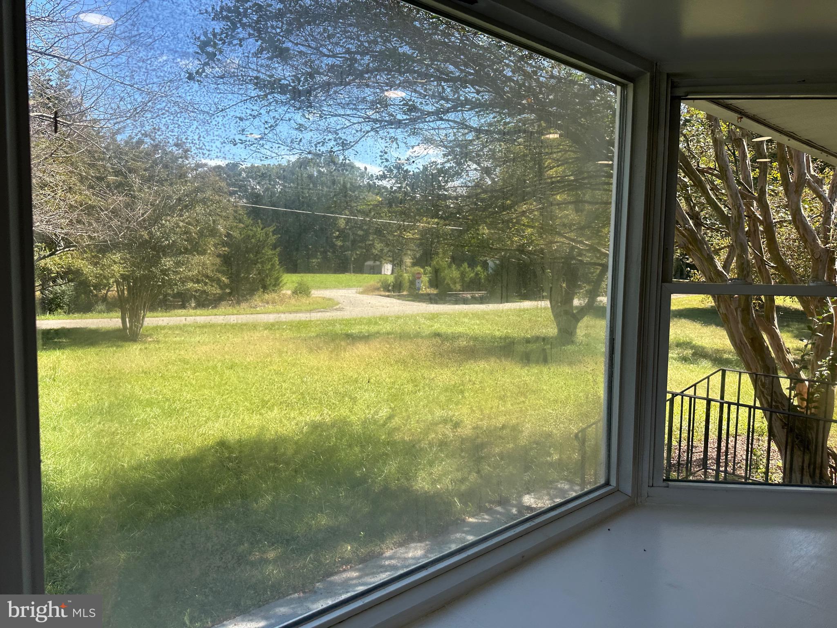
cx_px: 418
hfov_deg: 71.6
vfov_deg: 56.8
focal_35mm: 24
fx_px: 580
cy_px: 314
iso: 80
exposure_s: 1/918
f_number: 1.78
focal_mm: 6.86
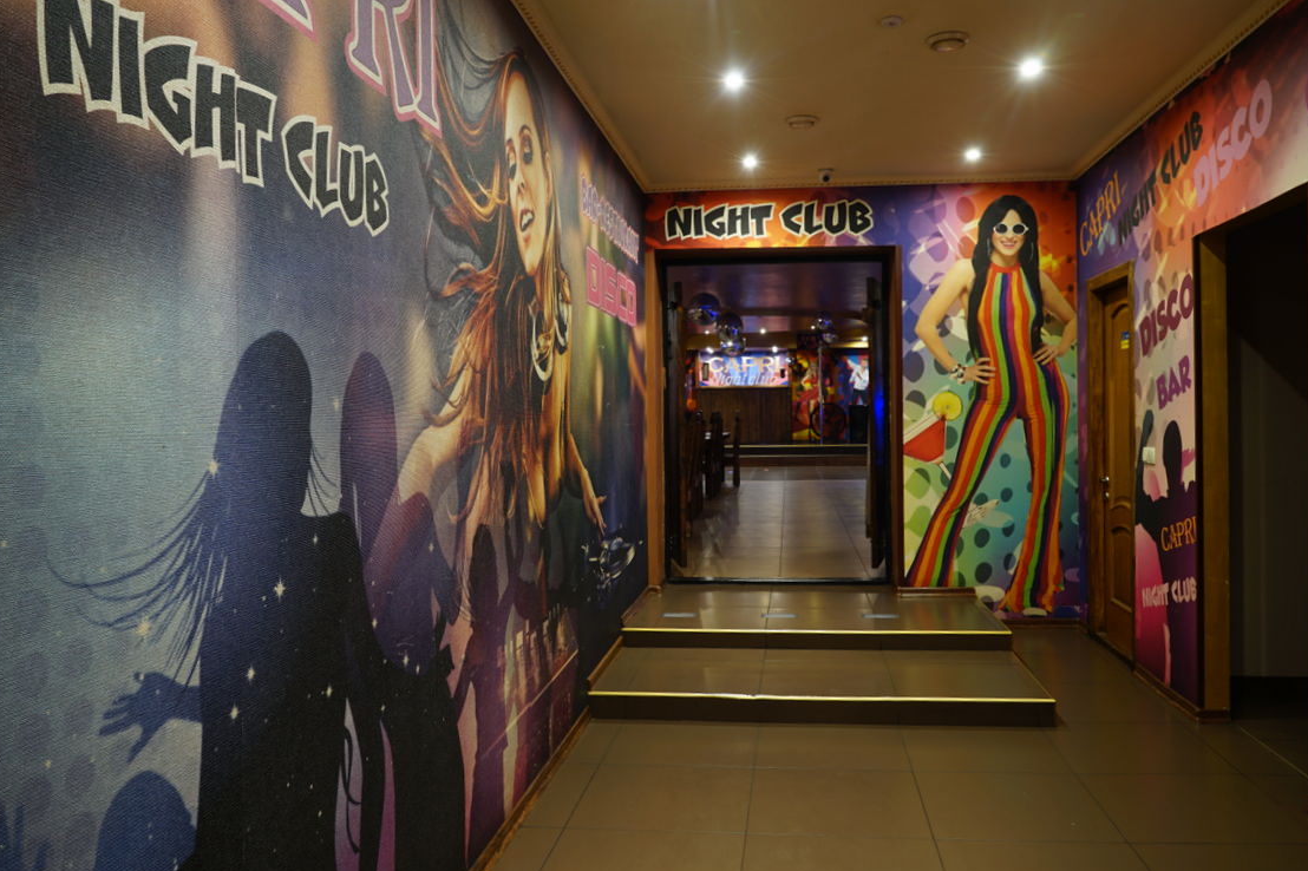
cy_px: 414
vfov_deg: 49.5
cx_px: 702
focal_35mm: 26
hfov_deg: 69.3
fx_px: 944
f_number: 9
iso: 100
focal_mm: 24
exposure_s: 2.5
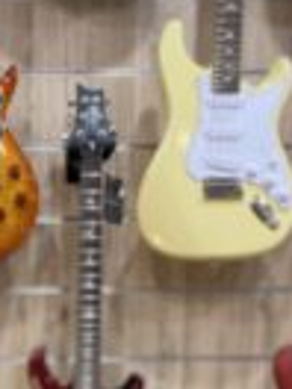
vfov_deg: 21.0
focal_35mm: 79
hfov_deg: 17.8
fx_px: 889
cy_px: 581
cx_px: -56
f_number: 1.8
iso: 100
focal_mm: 4.25
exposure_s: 1/50
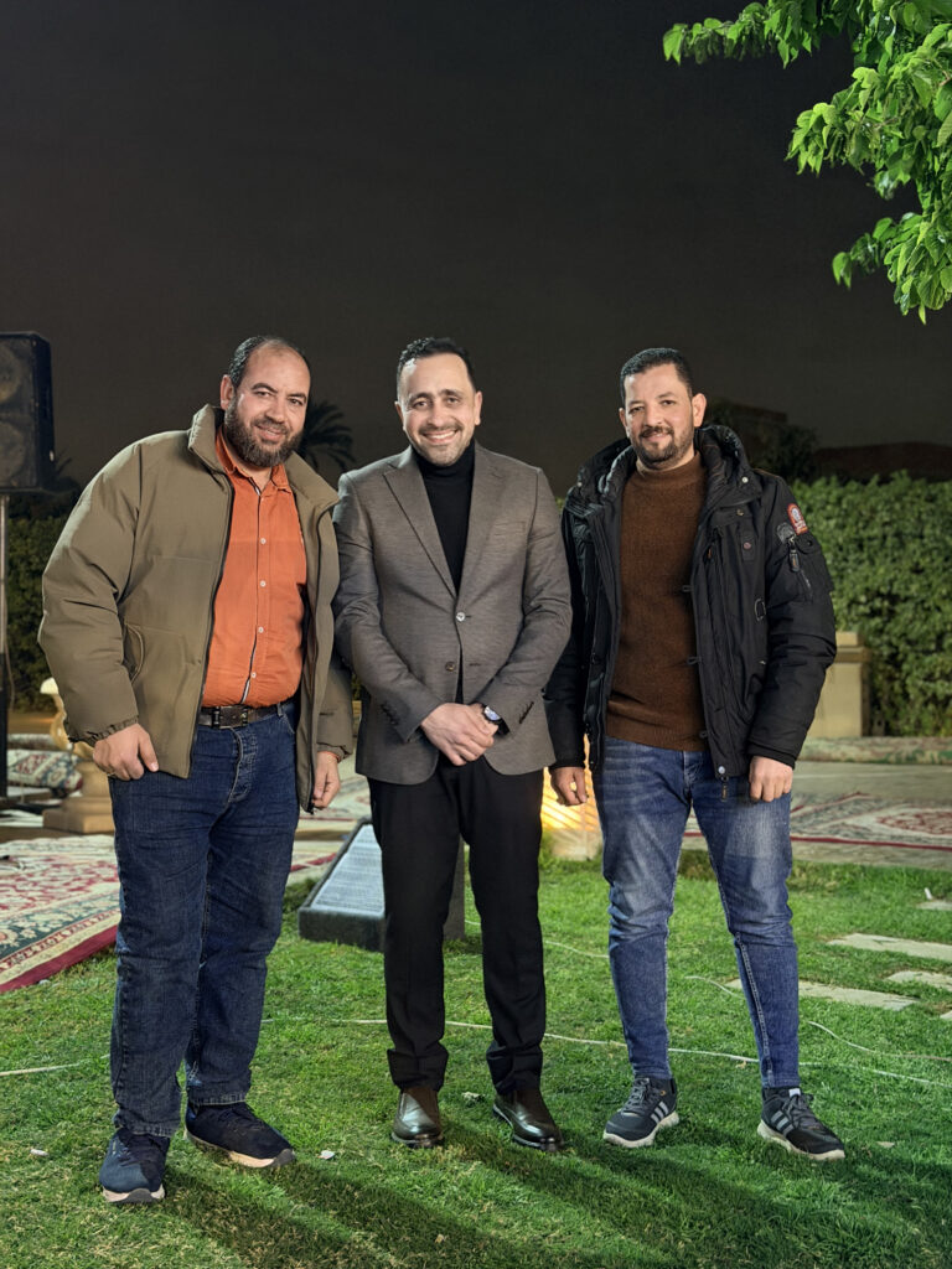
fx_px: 1760
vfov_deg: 39.7
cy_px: 634
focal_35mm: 48
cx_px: 476
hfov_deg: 30.3
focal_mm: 6.76
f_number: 1.78
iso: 640
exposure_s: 1/20
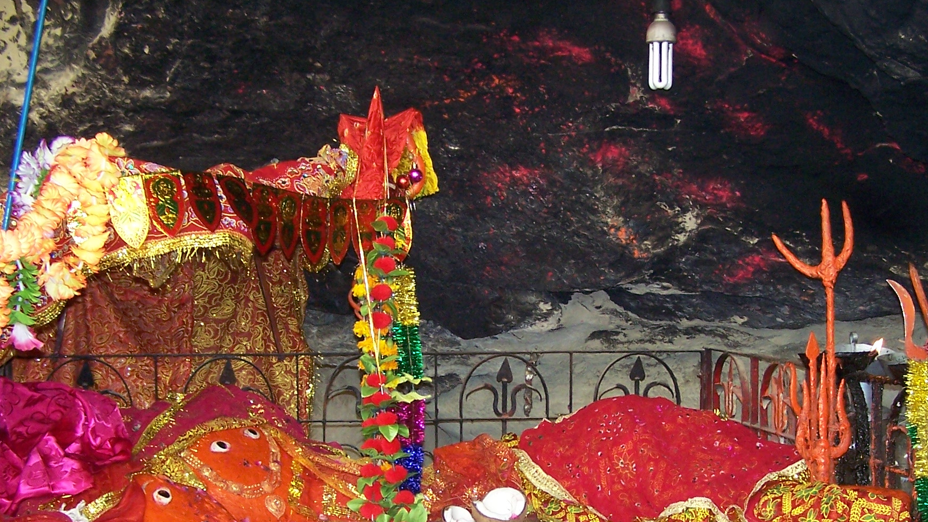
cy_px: 420
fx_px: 1501
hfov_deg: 34.3
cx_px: 540
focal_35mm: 61
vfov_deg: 19.5
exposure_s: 1/60
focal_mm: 6.3
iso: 140
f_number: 2.8
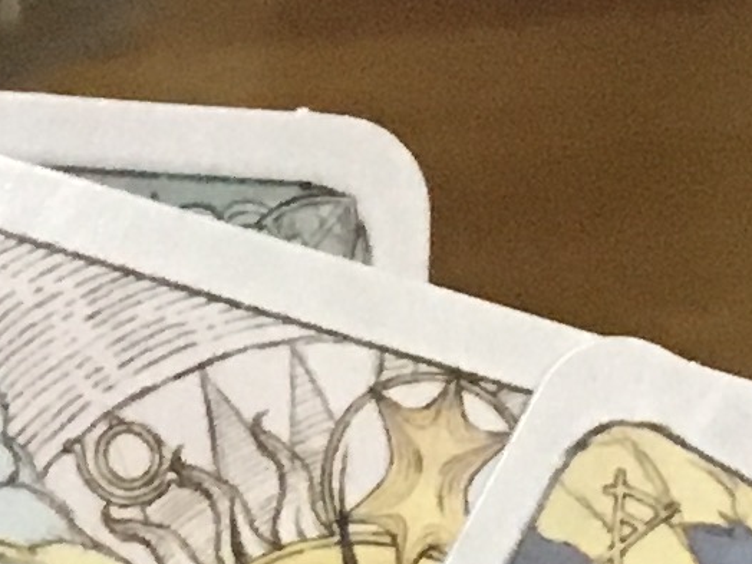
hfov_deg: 8.6
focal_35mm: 223
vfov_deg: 5.9
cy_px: 2067
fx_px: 4844
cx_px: -426
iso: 200
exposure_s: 1/20
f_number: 2.2
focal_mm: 4.15
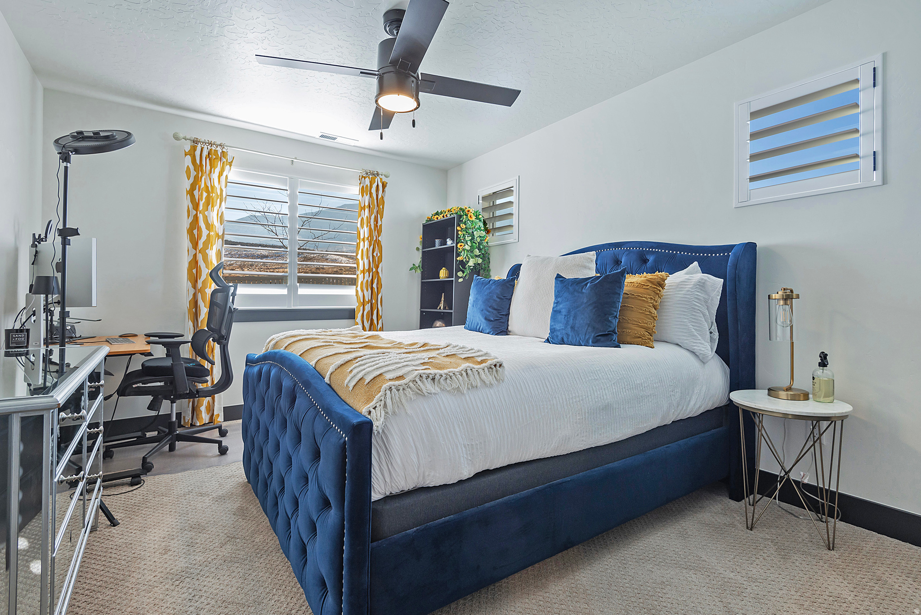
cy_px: 308
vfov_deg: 73.8
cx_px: 460
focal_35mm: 16
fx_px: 409
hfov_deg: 96.7
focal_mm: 16
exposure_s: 1/20
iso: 400
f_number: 7.1
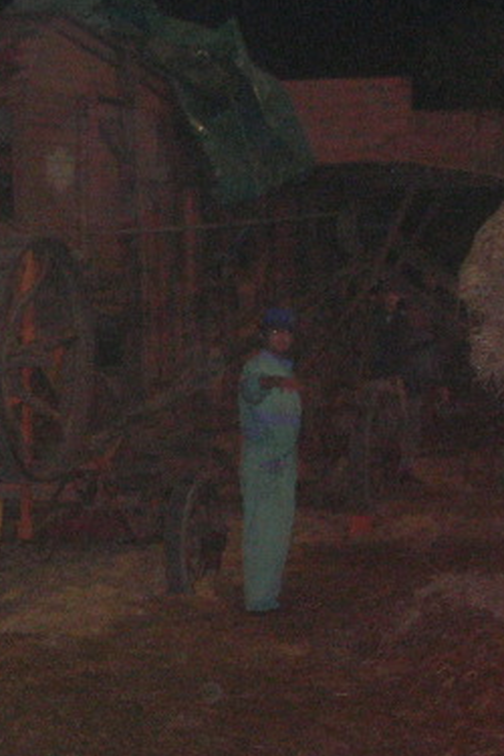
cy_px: 403
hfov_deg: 12.2
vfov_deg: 18.9
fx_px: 2268
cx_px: -192
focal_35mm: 108
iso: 200
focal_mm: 7.8
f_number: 2.8
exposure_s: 1/60.1
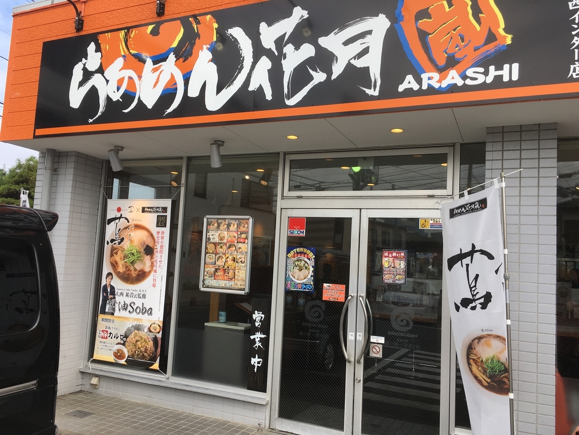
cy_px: 218
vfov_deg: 48.2
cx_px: 290
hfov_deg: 61.7
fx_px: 485
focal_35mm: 29
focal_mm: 4.15
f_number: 2.2
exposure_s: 1/641
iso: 25
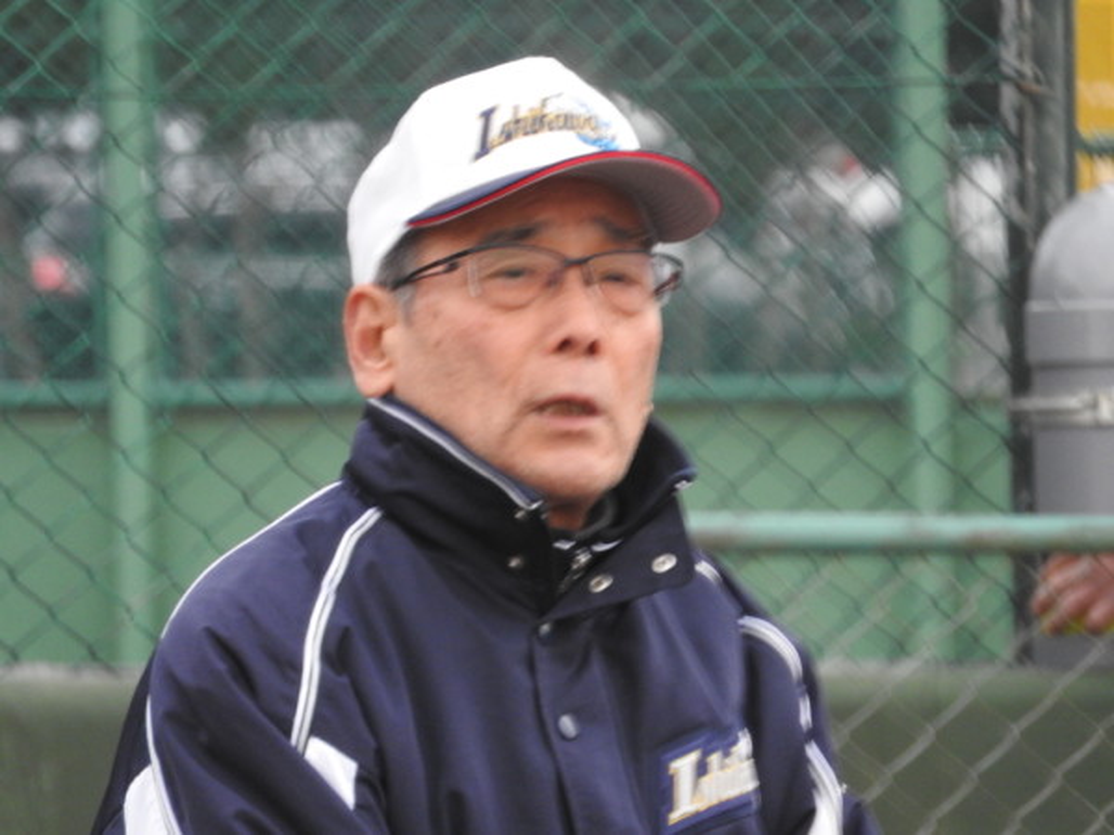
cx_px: 557
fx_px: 22527
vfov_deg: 2.1
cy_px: 418
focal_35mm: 700
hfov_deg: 2.8
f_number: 5.6
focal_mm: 125.4
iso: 450
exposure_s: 1/60
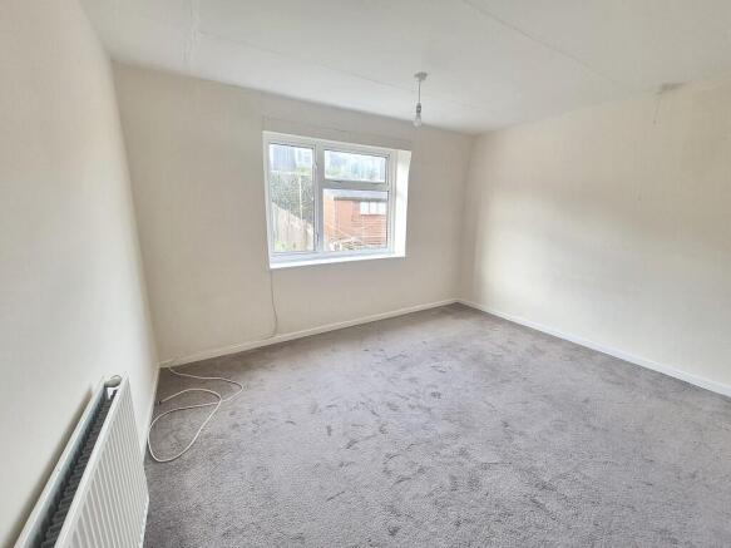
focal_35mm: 13
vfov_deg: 89.9
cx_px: 366
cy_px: 274
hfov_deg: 106.2
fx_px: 274
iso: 64
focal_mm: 1.7
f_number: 2.2
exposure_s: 1/50
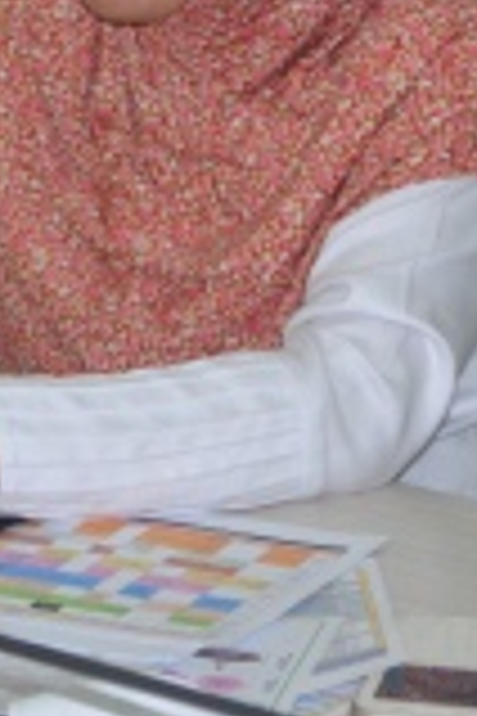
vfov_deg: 10.8
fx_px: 3764
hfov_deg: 7.2
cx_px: 90
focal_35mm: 189
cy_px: 146
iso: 1600
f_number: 5.3
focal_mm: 45
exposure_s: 1/60
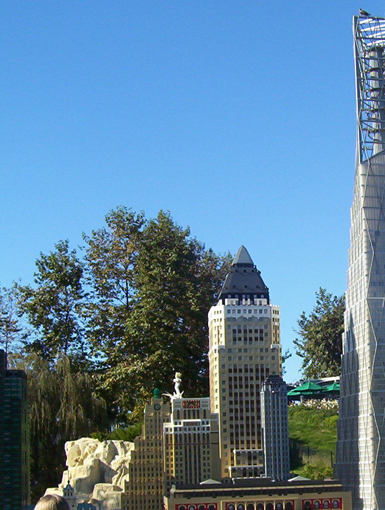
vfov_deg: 24.9
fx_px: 1152
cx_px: 336
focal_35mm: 78
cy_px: 327
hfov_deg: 18.7
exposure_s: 1/512
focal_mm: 5.77
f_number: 5.17
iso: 100
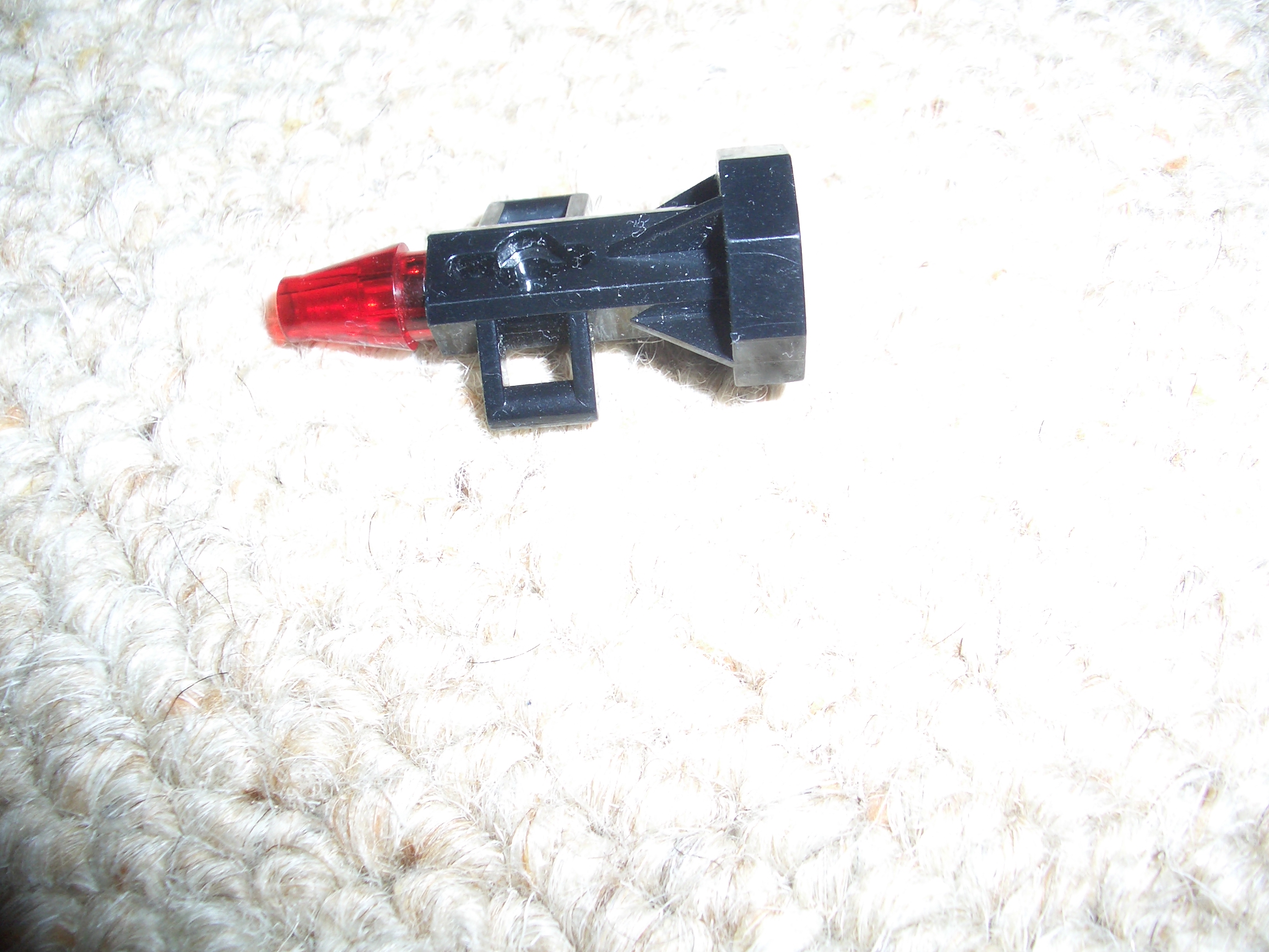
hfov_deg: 52.6
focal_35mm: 35
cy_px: 476
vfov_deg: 40.7
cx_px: 634
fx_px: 1283
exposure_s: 1/60
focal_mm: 5.8
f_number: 4.3
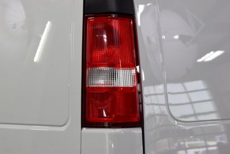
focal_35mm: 78
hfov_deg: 26.0
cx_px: 115
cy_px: 77
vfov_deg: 17.5
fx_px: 498
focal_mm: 52
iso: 900
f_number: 8
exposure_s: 1/60
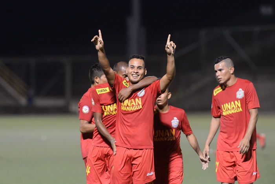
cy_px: 92
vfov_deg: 4.6
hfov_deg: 6.9
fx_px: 2292
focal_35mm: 300
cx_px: 138
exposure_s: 1/500
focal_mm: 300
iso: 4000
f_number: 2.8
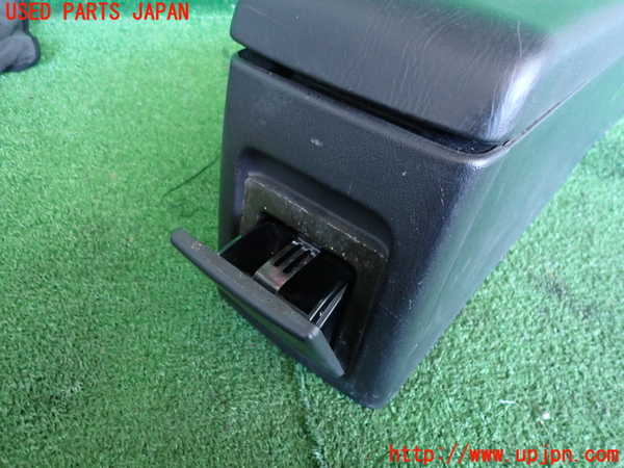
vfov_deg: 54.9
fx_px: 451
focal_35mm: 25
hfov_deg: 69.4
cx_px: 312
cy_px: 234
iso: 800
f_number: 2
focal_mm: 4.5
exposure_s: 1/25
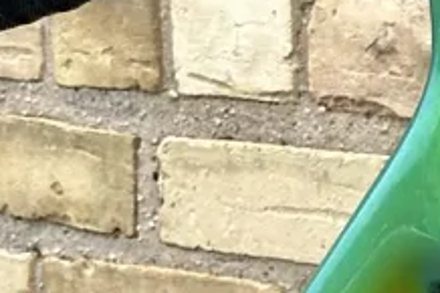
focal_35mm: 244
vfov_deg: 5.6
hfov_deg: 8.2
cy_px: 467
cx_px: 753
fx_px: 2980
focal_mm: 6.86
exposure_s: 1/172
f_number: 1.78
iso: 64
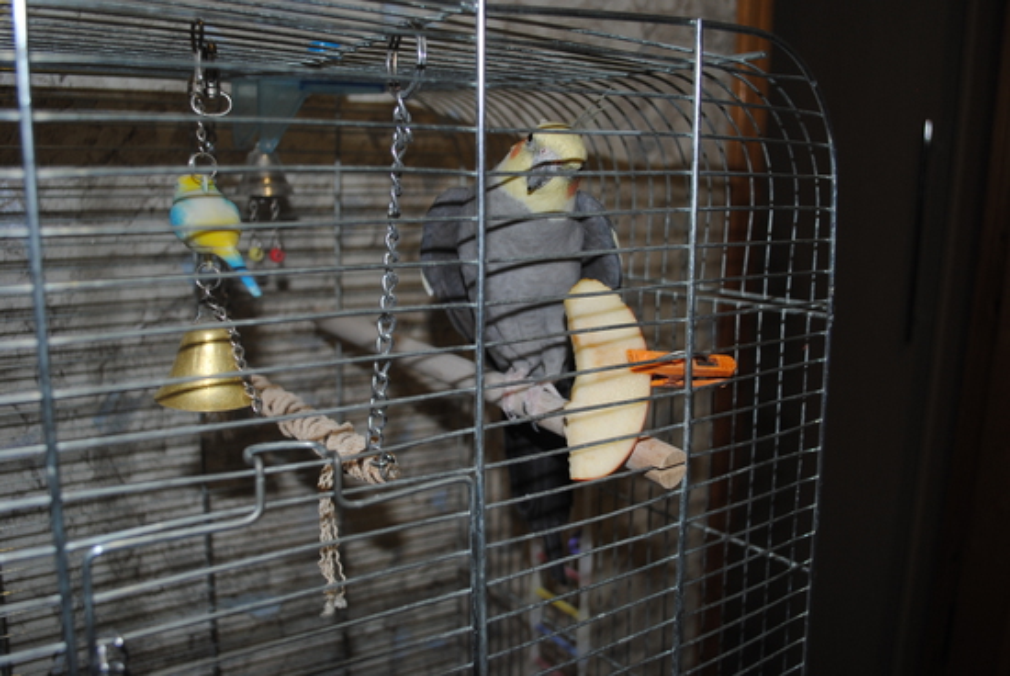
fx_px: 927
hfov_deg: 57.2
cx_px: 505
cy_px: 338
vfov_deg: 40.1
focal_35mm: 33
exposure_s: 1/60
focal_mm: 22
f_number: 3.8
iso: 200
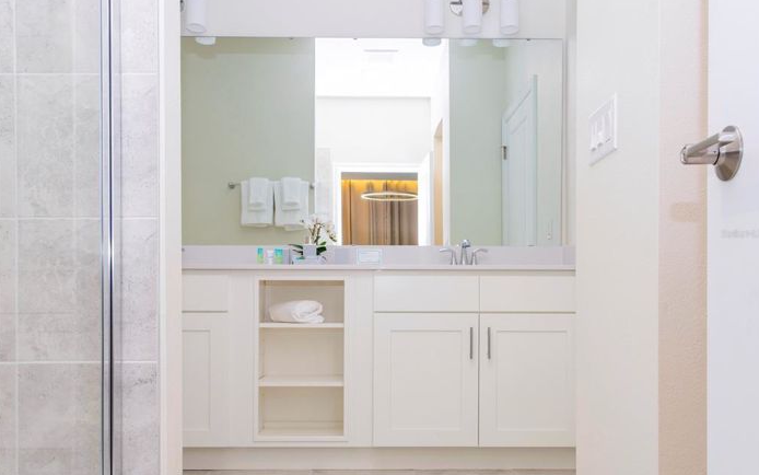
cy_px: 234
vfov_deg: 41.9
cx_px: 379
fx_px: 621
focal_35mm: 30
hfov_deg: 62.9
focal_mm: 29
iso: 800
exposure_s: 1/13
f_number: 16
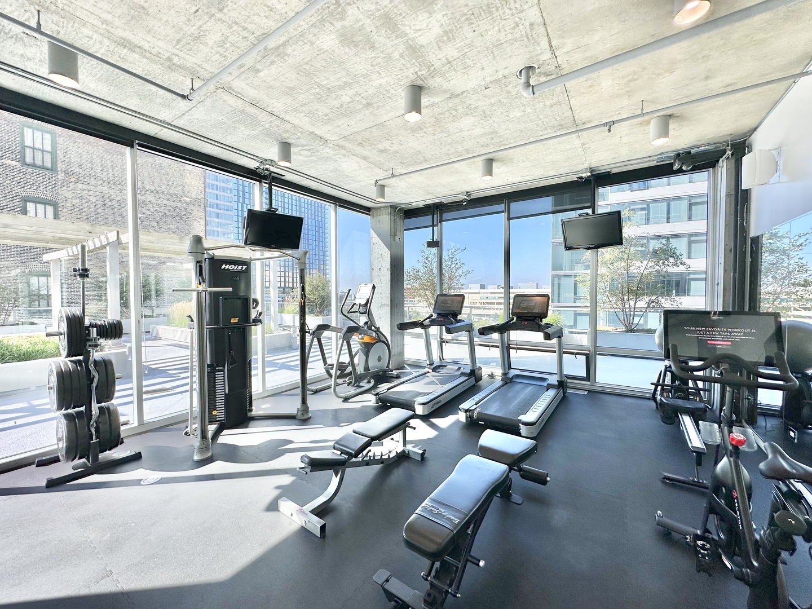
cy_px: 304
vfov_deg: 85.7
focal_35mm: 14
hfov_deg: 102.1
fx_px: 328
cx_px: 406
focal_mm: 2.22
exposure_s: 1/469
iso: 40
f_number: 2.2
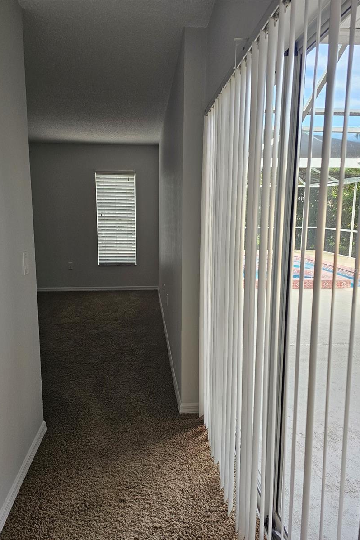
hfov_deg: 53.1
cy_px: 270
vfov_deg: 73.8
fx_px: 360
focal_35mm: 24
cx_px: 170
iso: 250
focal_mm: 6.3
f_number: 1.7
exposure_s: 1/207
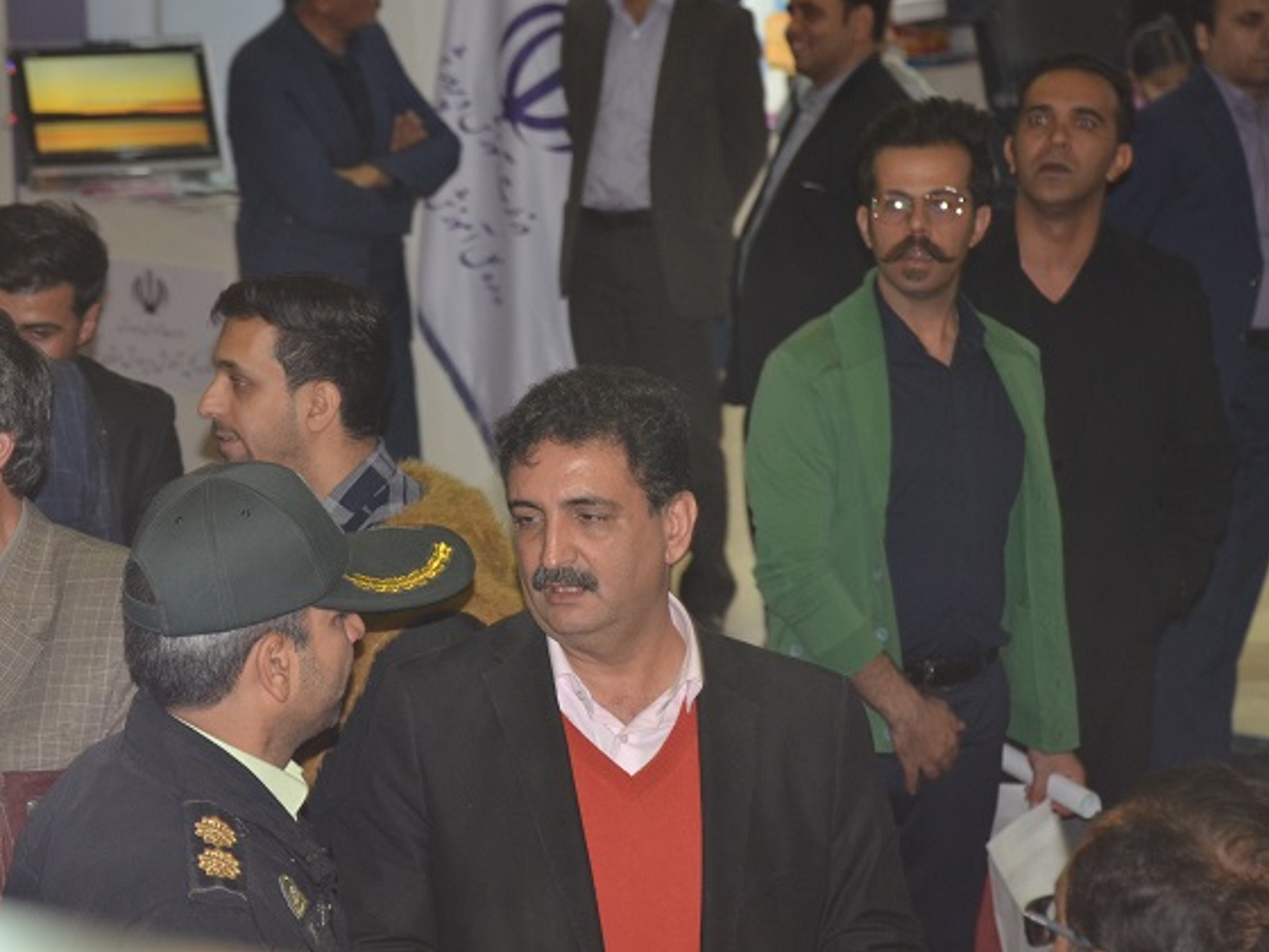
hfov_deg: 13.3
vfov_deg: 10.0
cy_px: 475
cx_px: 546
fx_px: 5426
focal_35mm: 148
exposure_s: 1/60
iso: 800
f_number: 5.6
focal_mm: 90
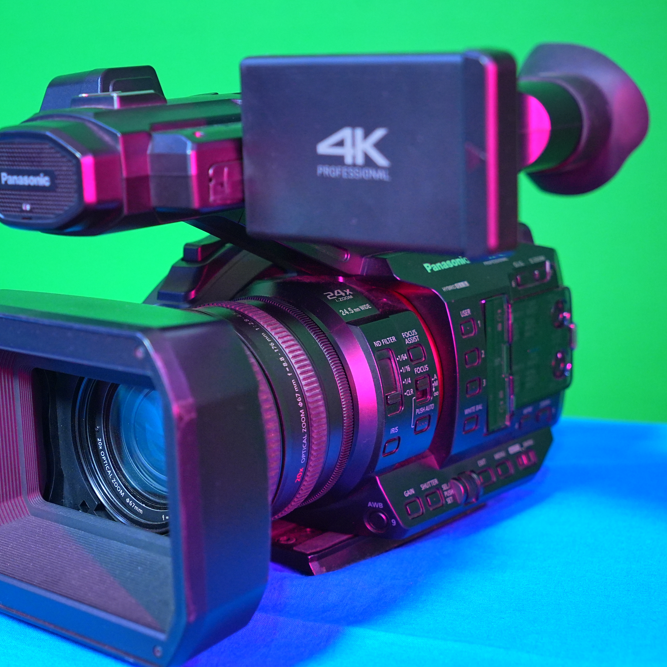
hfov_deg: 25.5
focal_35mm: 67
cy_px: 333
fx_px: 1461
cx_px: 205
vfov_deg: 25.7
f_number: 5
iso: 2000
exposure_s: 1/80
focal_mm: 50
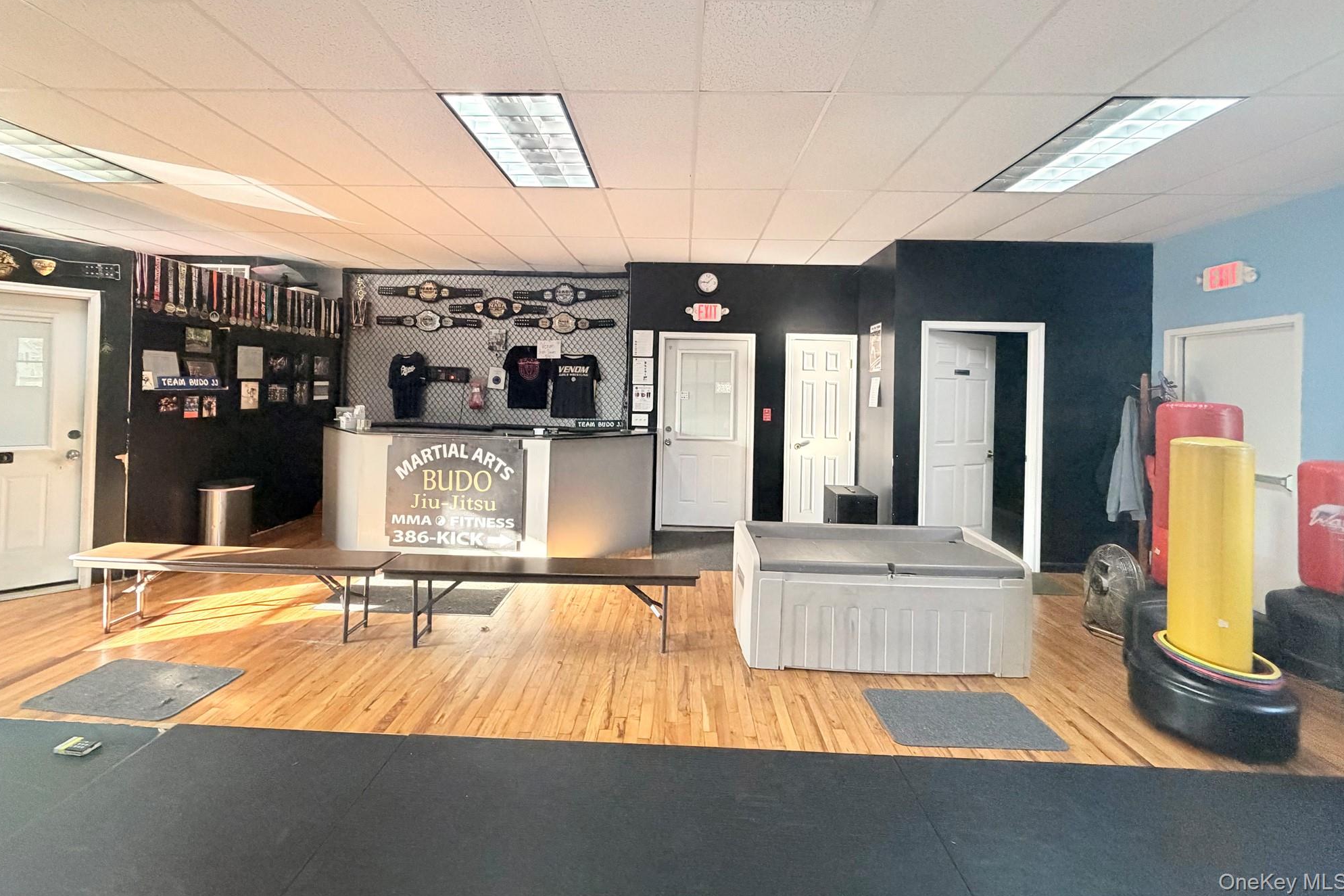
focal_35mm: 15
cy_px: 379
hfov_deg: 100.4
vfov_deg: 76.8
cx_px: 664
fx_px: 560
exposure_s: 1/60
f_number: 2.2
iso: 500
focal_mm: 2.22
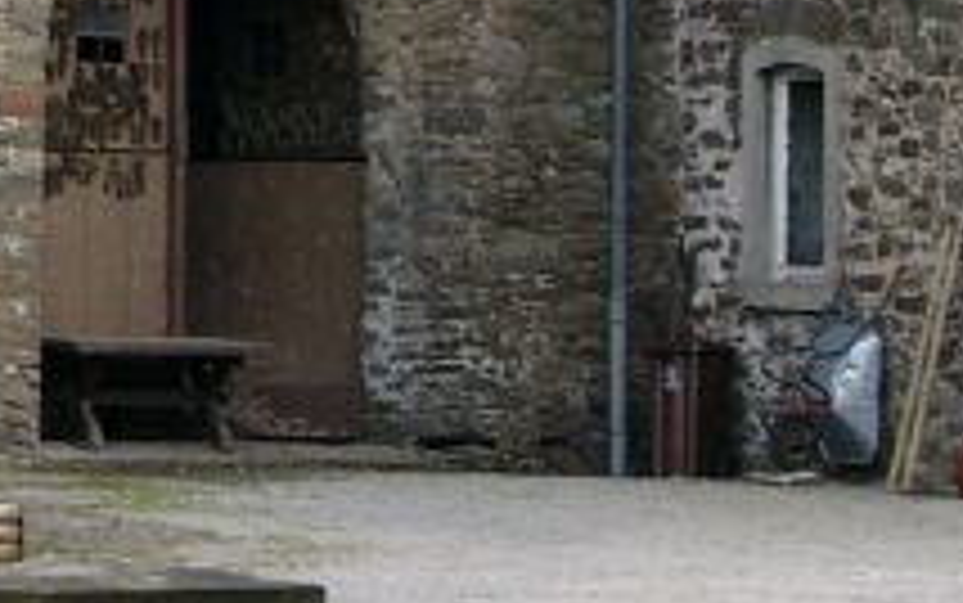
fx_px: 9348
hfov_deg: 5.9
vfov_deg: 3.6
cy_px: -738
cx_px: 130
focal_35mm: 356
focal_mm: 18.7
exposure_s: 1/126
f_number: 4
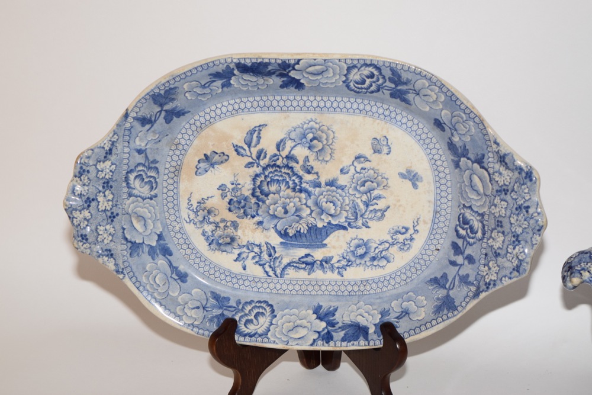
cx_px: 296
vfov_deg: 16.6
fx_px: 1357
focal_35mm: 82
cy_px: 198
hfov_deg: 24.6
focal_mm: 55
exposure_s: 1/60
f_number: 5.6
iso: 640
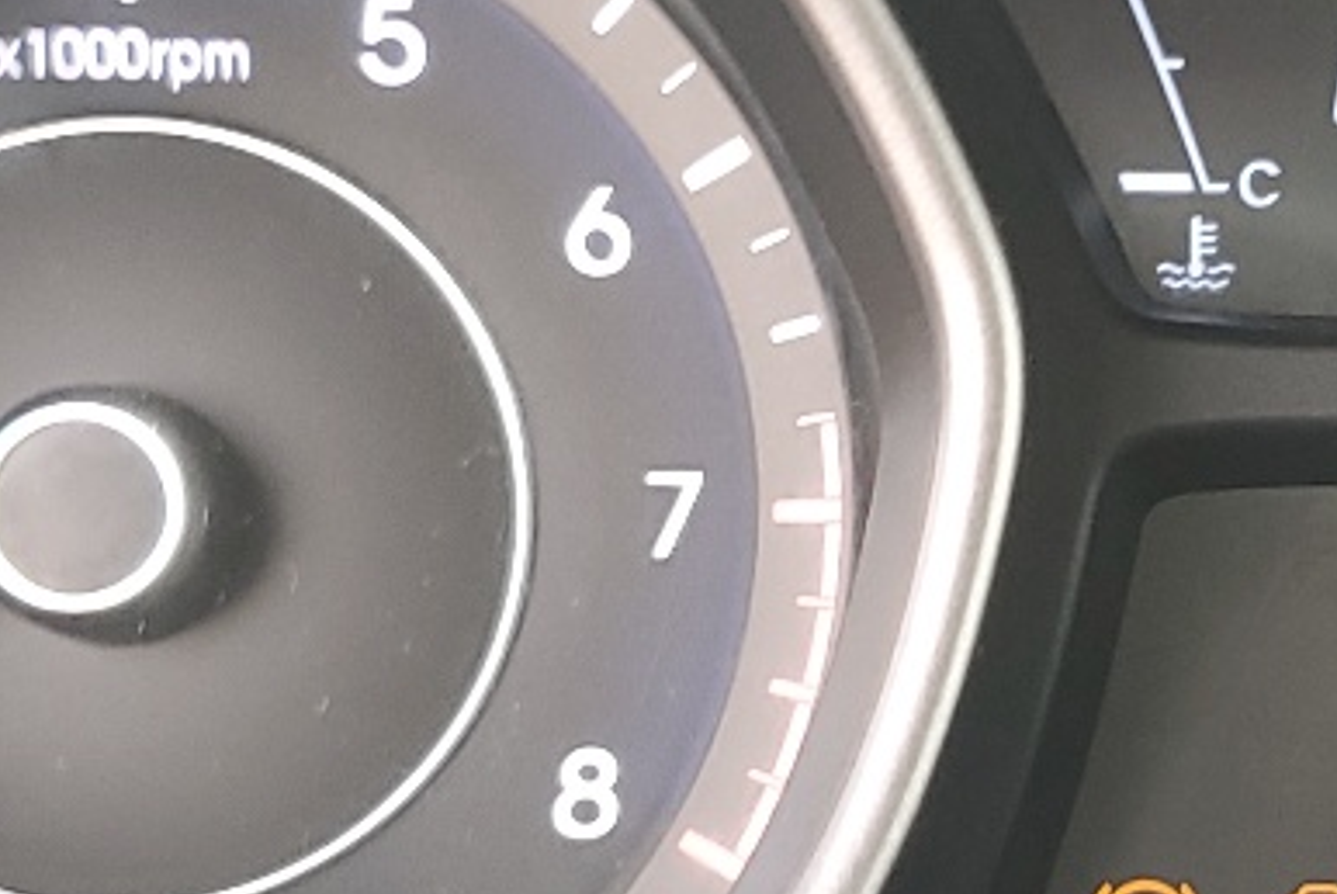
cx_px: 1323
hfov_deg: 17.8
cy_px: 606
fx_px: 4163
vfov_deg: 12.2
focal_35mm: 112
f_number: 1.5
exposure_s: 1/60.2
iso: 62
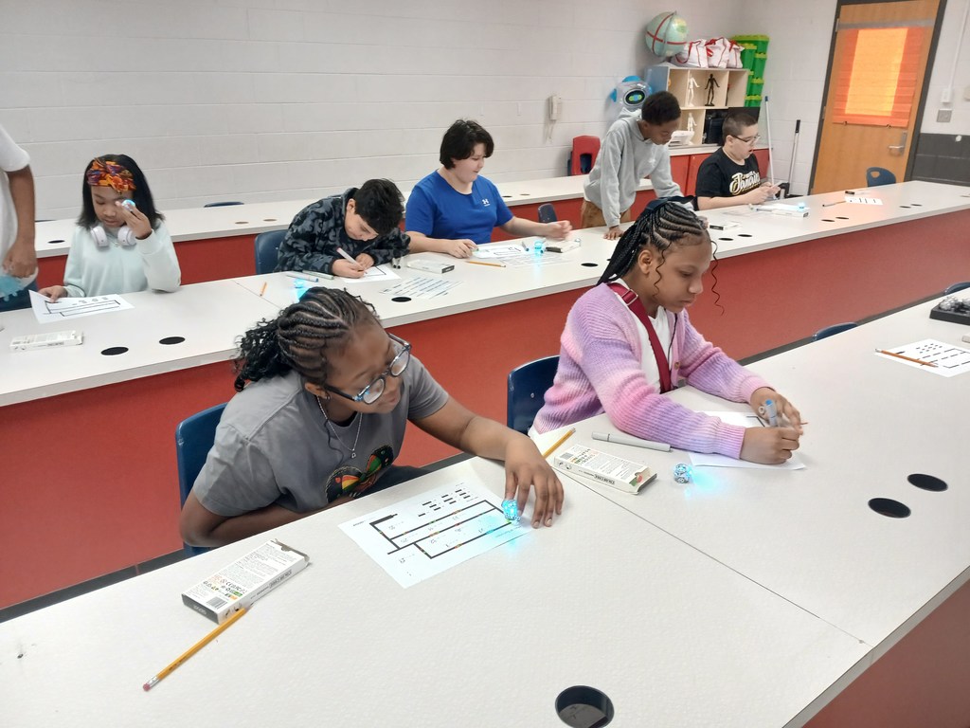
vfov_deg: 53.1
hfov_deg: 67.3
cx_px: 485
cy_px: 364
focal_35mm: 26
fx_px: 729
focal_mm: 3.98
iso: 250
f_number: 1.8
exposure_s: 1/40
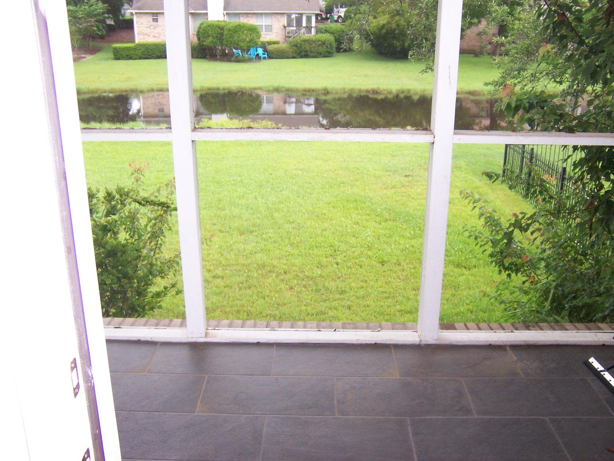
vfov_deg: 42.9
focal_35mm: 33
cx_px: 307
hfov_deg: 55.4
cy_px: 230
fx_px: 585
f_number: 2.8
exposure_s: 1/60
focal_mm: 5.5
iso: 140
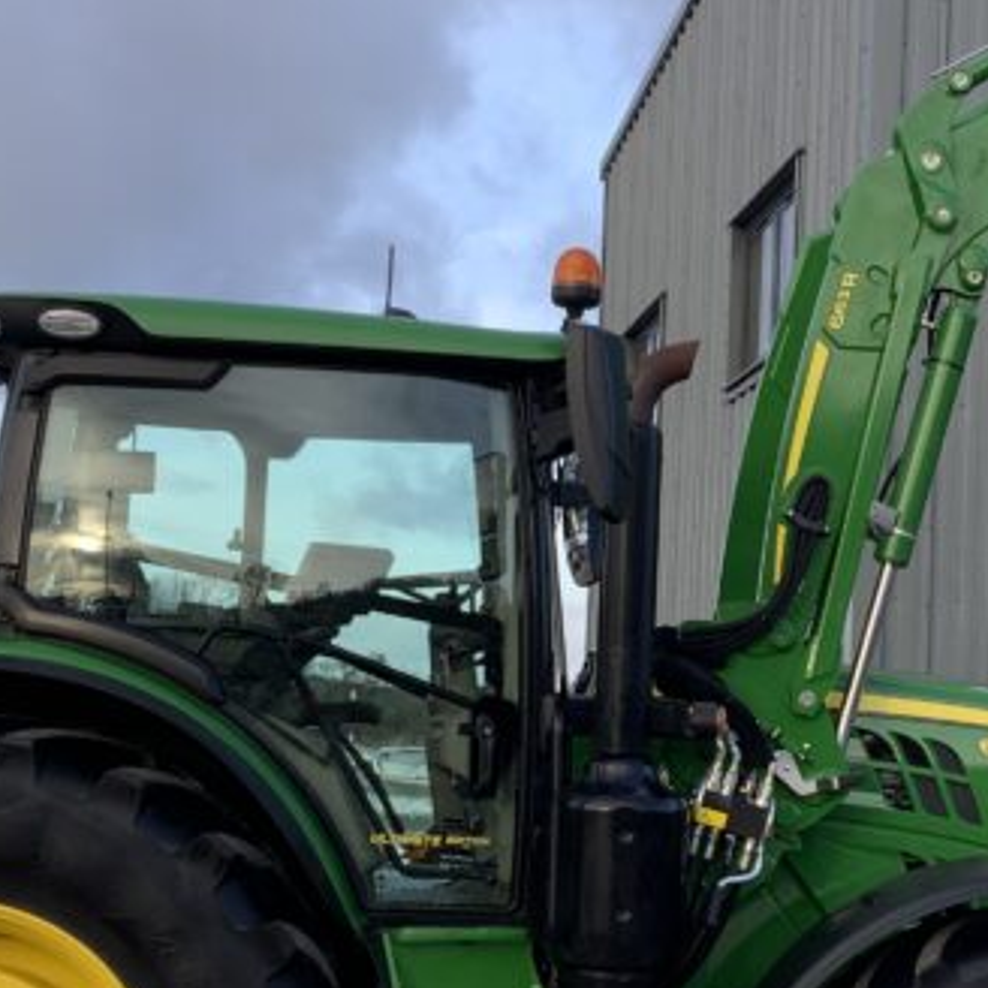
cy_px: 572
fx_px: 2583
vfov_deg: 21.6
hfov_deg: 21.4
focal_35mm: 80
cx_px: 753
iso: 16
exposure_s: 1/342
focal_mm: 3
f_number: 1.8
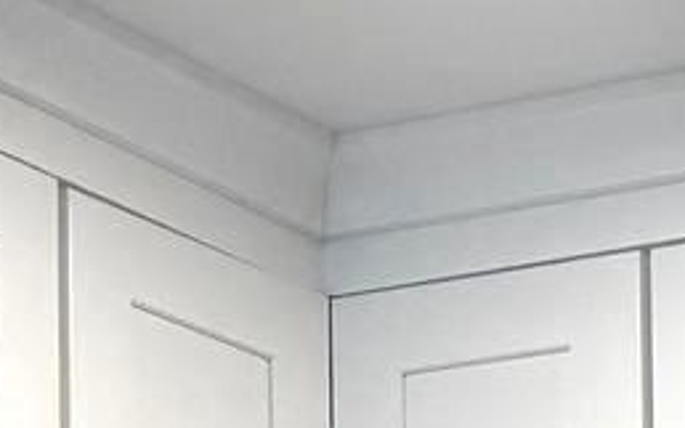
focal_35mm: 202
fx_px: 3769
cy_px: 1292
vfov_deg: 6.0
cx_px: 1192
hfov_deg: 9.9
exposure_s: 1/129
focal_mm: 6.76
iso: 50
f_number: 1.78
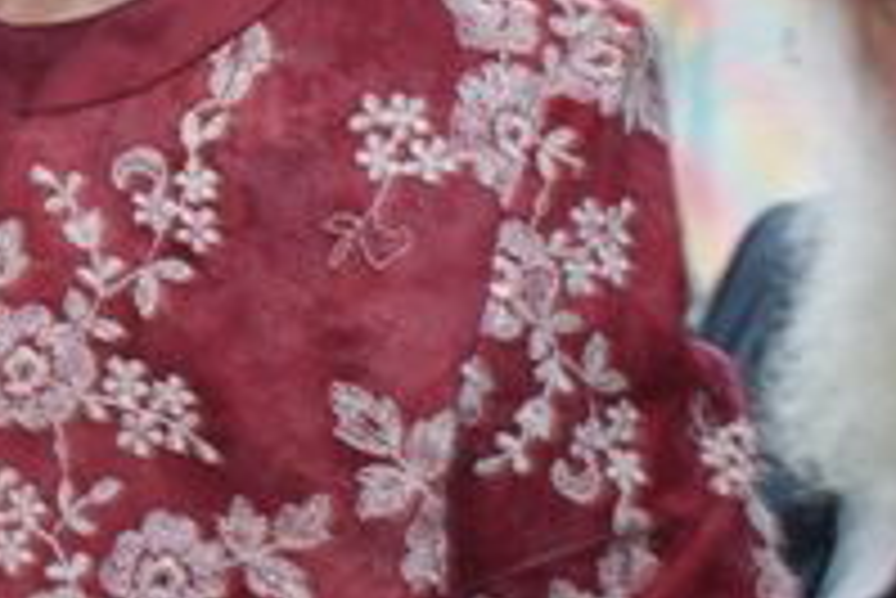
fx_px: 3836
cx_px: -387
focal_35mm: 154
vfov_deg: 8.8
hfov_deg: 12.7
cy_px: -162
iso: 640
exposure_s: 1/60
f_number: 4.2
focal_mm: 32
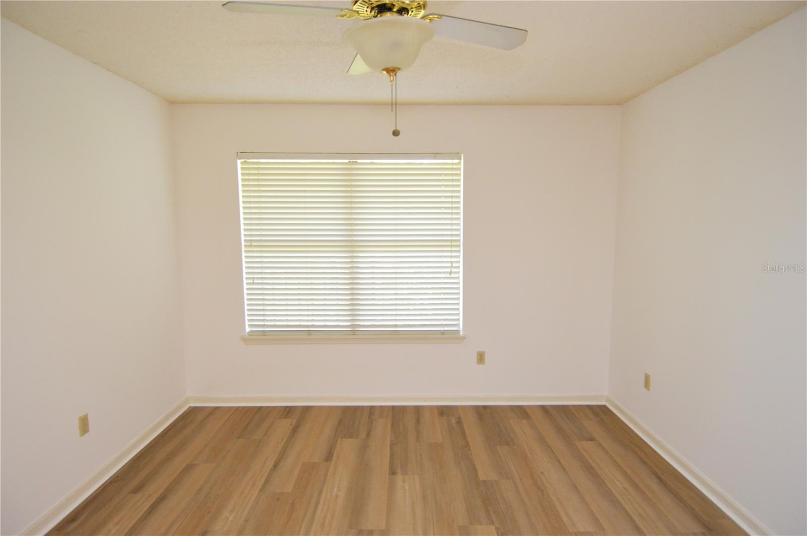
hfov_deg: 90.1
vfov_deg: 67.3
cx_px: 404
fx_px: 403
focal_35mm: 18
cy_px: 268
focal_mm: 12
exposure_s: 1/60
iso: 720
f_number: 4
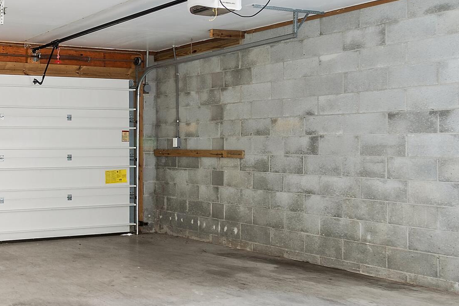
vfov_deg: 32.6
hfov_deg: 39.1
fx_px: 523
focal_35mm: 41
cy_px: 168
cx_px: -43
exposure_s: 4
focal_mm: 10
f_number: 4.5
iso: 100
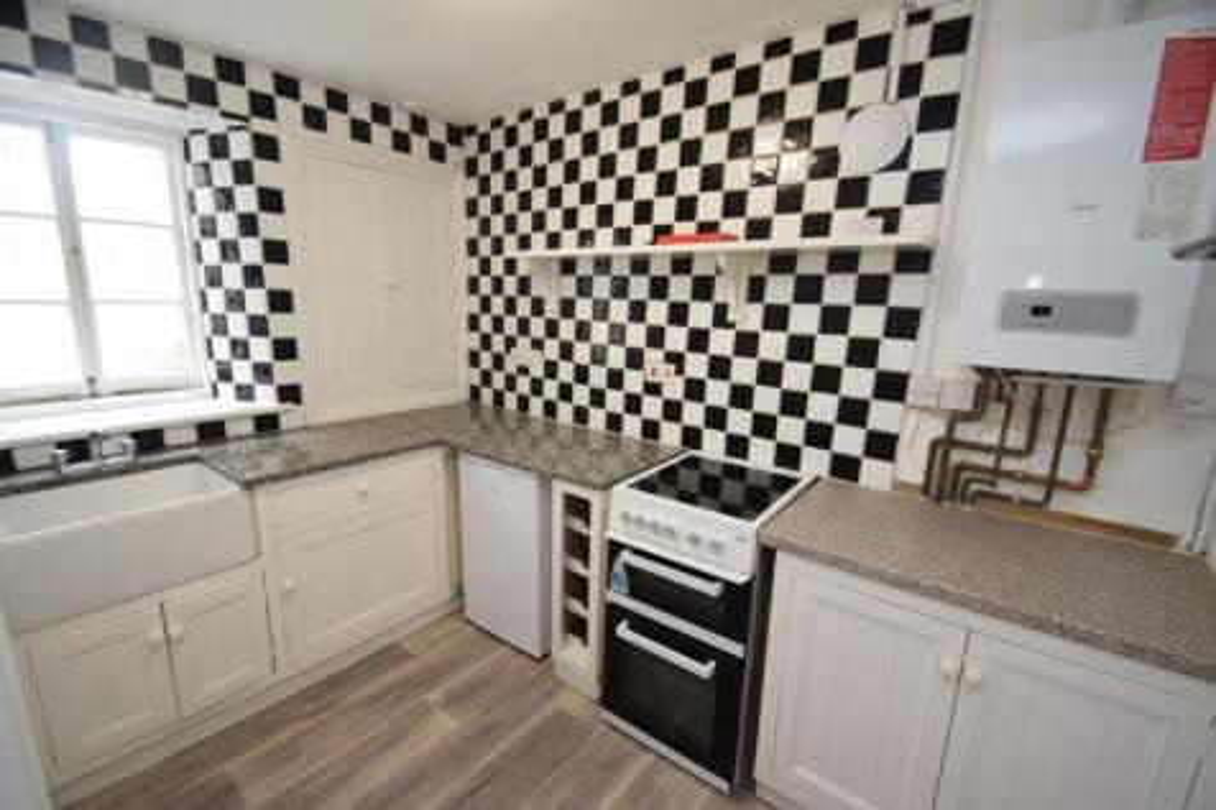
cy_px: 405
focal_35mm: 15
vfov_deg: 77.3
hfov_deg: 100.4
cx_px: 608
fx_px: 506
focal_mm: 10
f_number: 5
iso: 800
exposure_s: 1/100
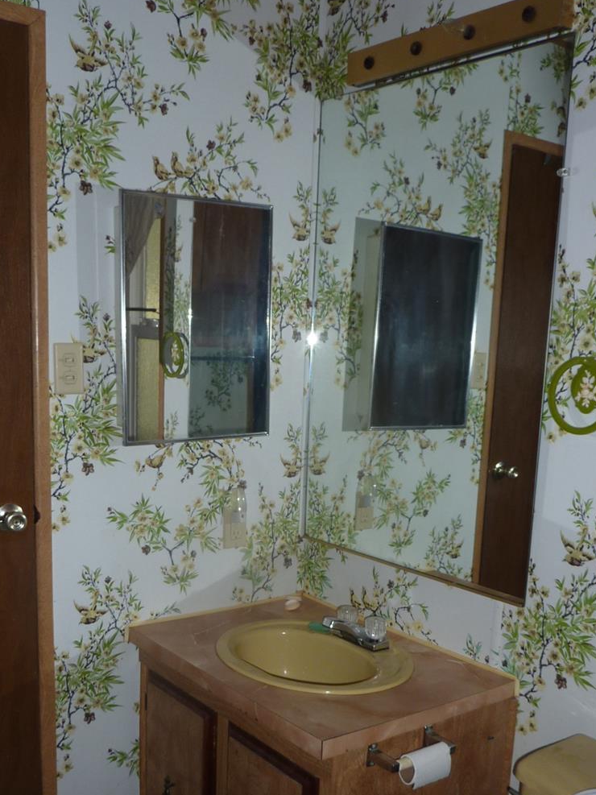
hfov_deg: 37.7
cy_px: 516
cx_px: 286
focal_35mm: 38
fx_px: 873
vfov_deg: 48.3
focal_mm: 4.1
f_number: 3.3
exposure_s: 1/30
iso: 100
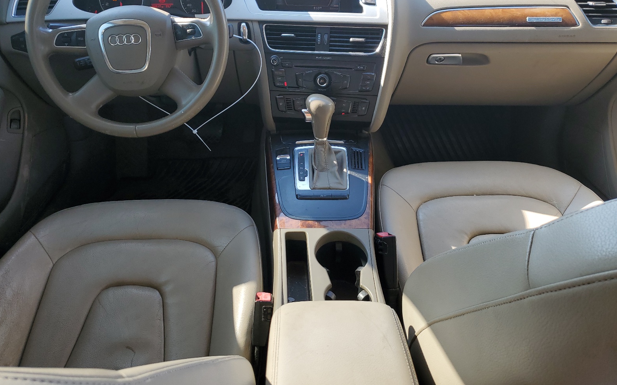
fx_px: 471
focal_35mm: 28
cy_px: 160
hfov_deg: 66.5
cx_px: 305
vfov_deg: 44.4
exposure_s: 1/227
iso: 50
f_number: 1.5
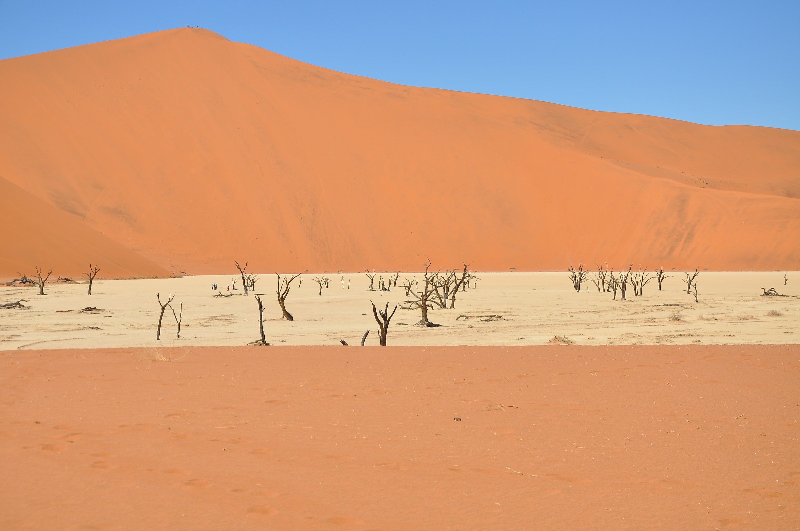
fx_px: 1665
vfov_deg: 18.1
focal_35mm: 75
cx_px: 400
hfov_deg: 27.0
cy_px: 266
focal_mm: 50
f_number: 9
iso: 200
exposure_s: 1/640
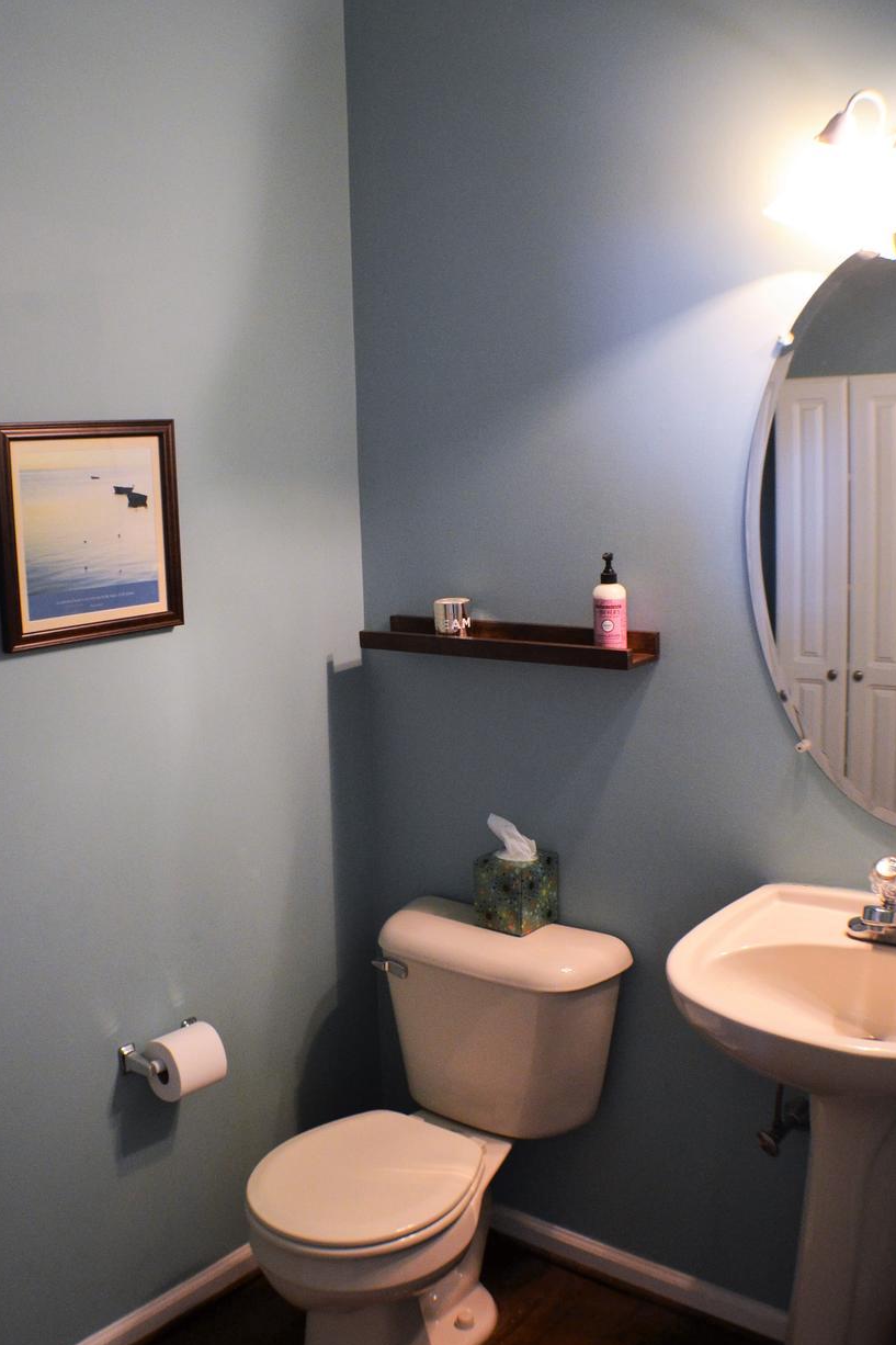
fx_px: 1680
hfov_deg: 29.8
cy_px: 648
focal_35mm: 45
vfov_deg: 43.6
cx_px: 404
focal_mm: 24
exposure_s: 1/50
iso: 800
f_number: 4
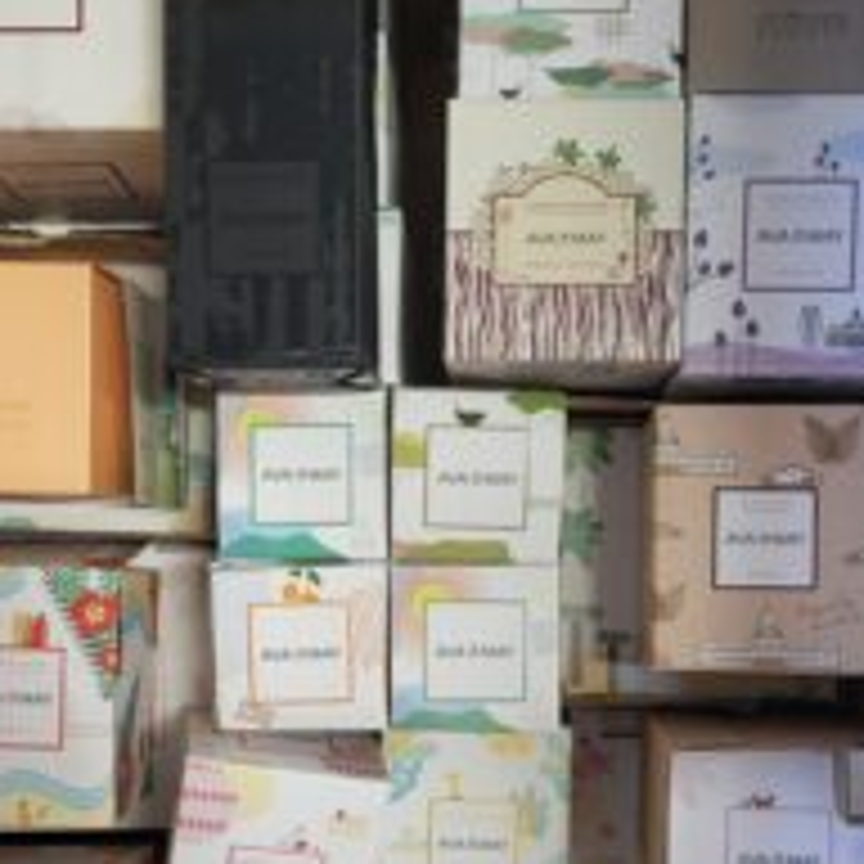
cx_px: 418
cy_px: 594
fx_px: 1355
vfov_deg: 34.9
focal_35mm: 48
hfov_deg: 35.4
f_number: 1.8
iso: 250
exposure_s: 1/100
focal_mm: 5.4
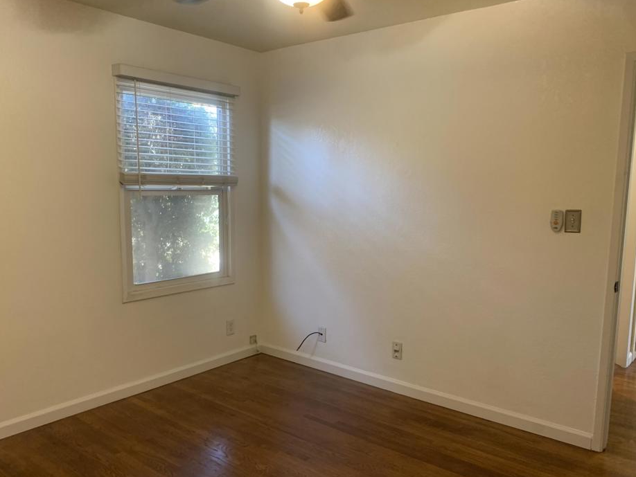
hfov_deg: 61.6
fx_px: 533
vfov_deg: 48.2
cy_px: 258
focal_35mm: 29
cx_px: 305
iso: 200
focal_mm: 4.25
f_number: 1.8
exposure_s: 1/60
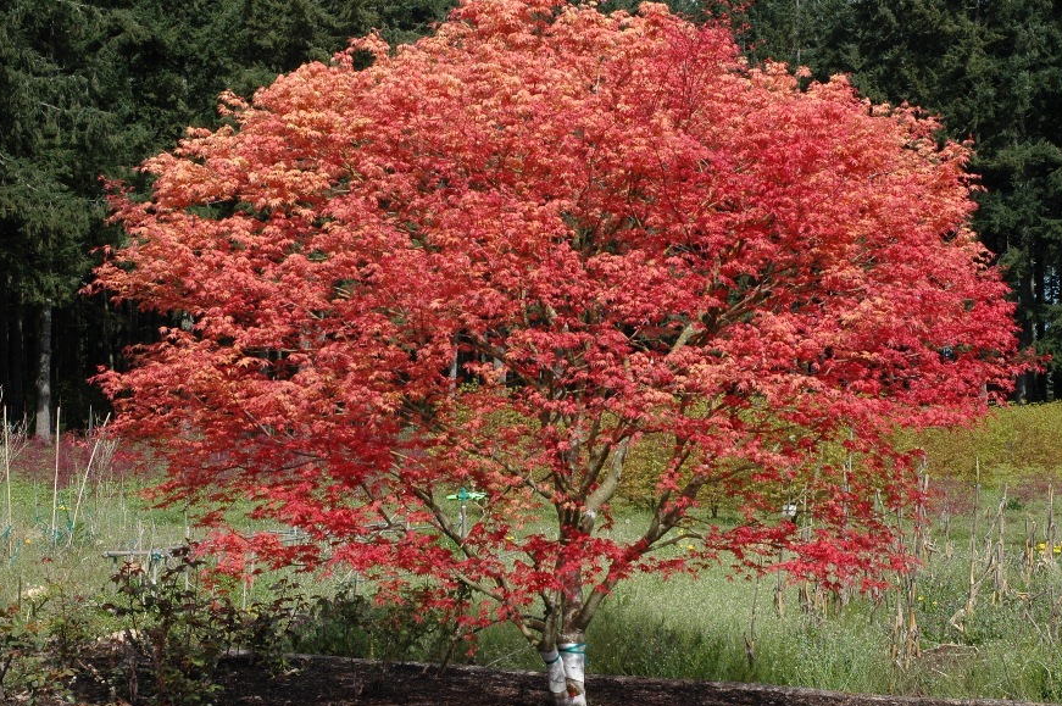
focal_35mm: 67
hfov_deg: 30.1
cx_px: 566
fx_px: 1975
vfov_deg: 20.3
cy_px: 347
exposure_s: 1/320
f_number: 9
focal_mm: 38
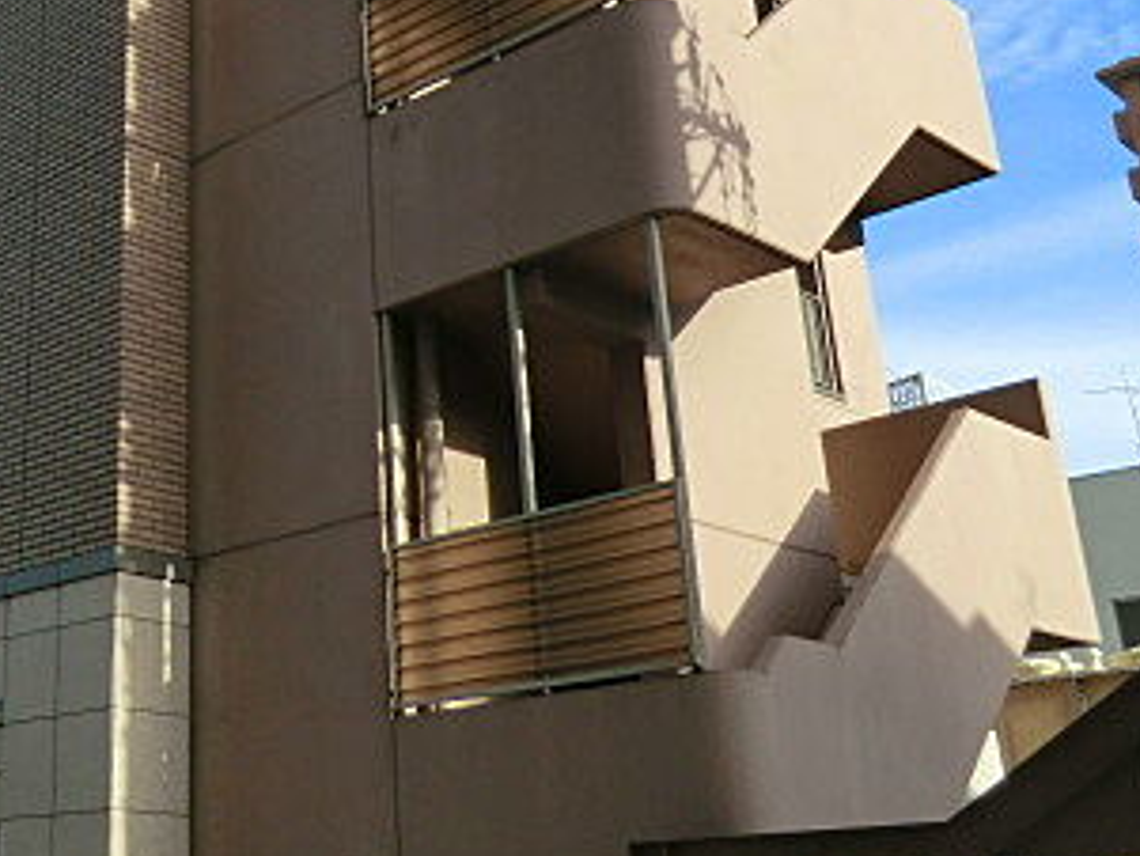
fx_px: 1680
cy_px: 152
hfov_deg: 35.4
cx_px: 129
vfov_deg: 27.9
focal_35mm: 51
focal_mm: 4.3
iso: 80
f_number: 3.2
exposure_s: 1/640
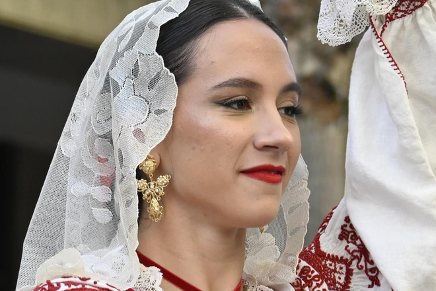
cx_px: 238
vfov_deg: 4.3
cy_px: 233
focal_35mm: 316
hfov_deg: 6.5
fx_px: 3829
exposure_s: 1/400
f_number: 5.6
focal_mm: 87
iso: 500
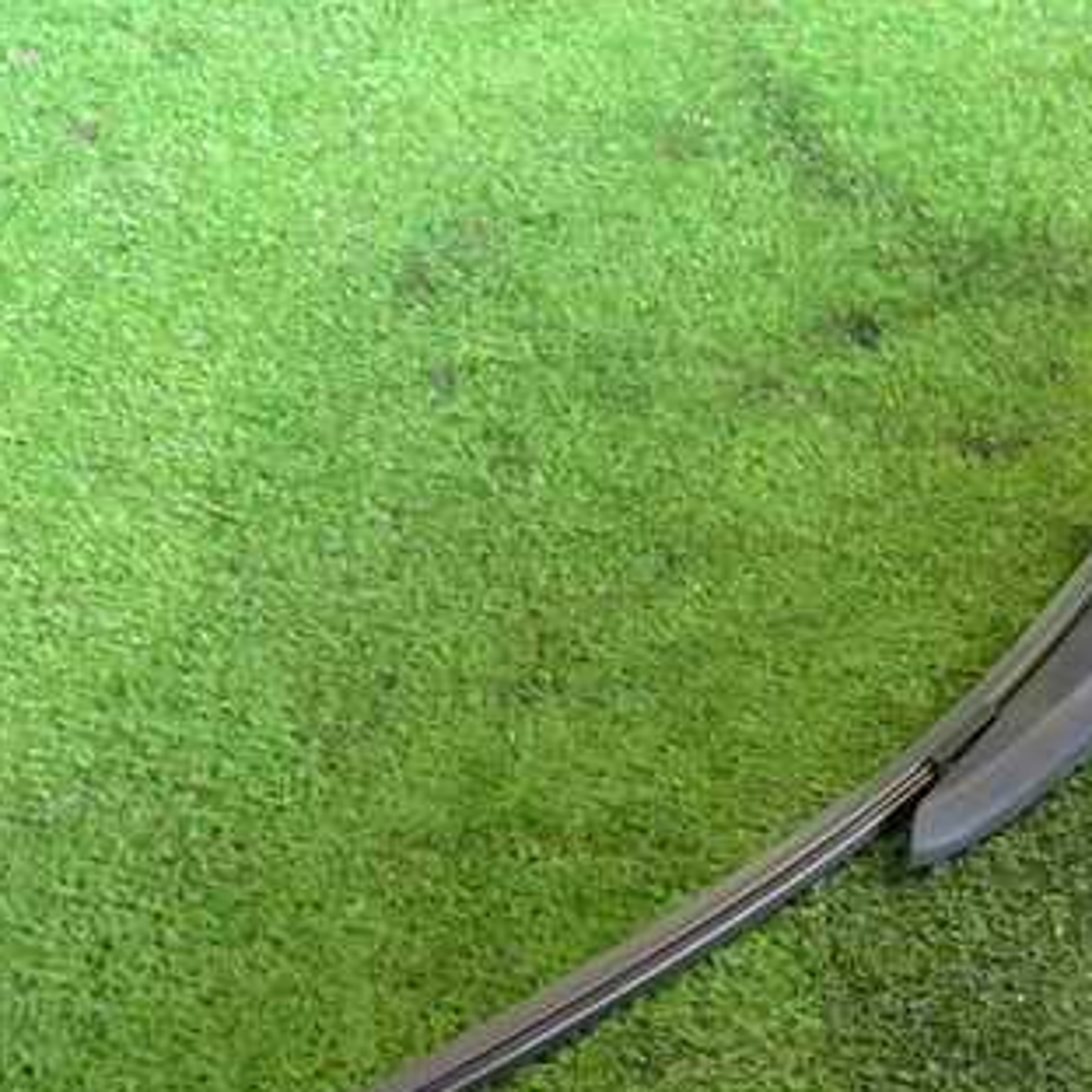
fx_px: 1820
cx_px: 920
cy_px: 668
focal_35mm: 51
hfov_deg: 32.2
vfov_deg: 33.3
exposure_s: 1/30
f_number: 2.3
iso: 400
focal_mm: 5.4
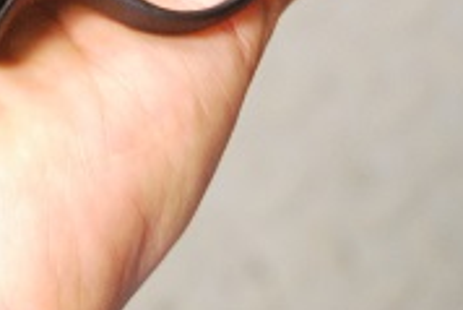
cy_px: -92
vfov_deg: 6.2
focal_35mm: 222
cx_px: 5
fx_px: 2857
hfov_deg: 9.2
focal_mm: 44
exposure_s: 1/20
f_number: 4.5
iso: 1600
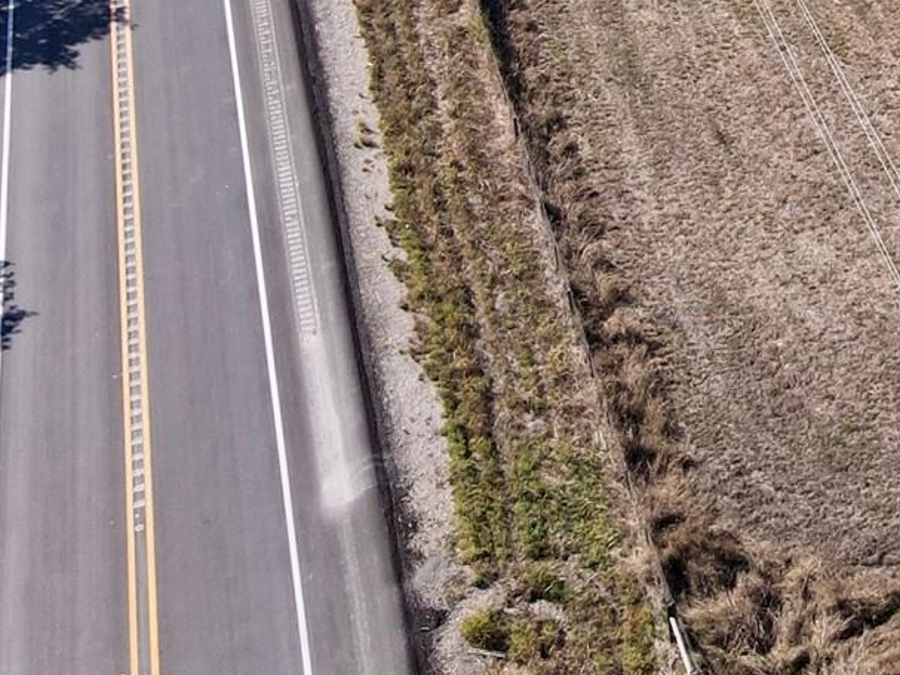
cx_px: 1047
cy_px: -408
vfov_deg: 16.2
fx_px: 2106
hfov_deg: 22.4
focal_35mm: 81
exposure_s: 1/15
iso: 180
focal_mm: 4.5
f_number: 2.8
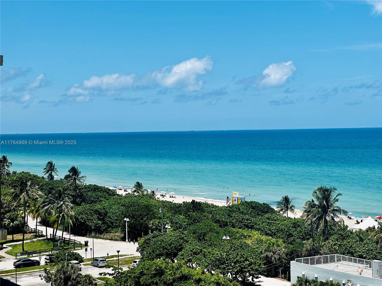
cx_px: 191
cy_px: 143
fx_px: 850
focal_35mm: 77
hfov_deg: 25.3
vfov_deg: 19.1
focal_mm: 9
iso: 32
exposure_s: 1/881
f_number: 2.8
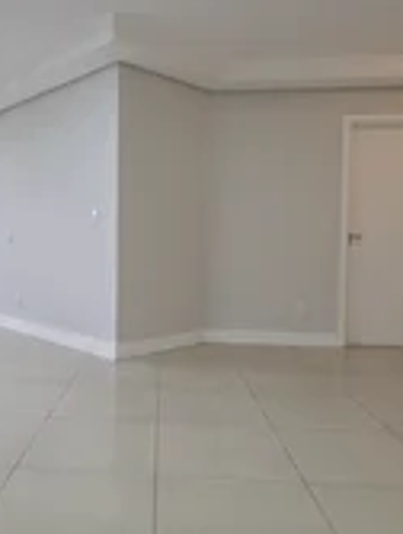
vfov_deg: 59.8
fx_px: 464
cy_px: 259
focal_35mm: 30
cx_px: 109
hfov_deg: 45.6
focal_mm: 2.2
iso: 125
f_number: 1.9
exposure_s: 1/60
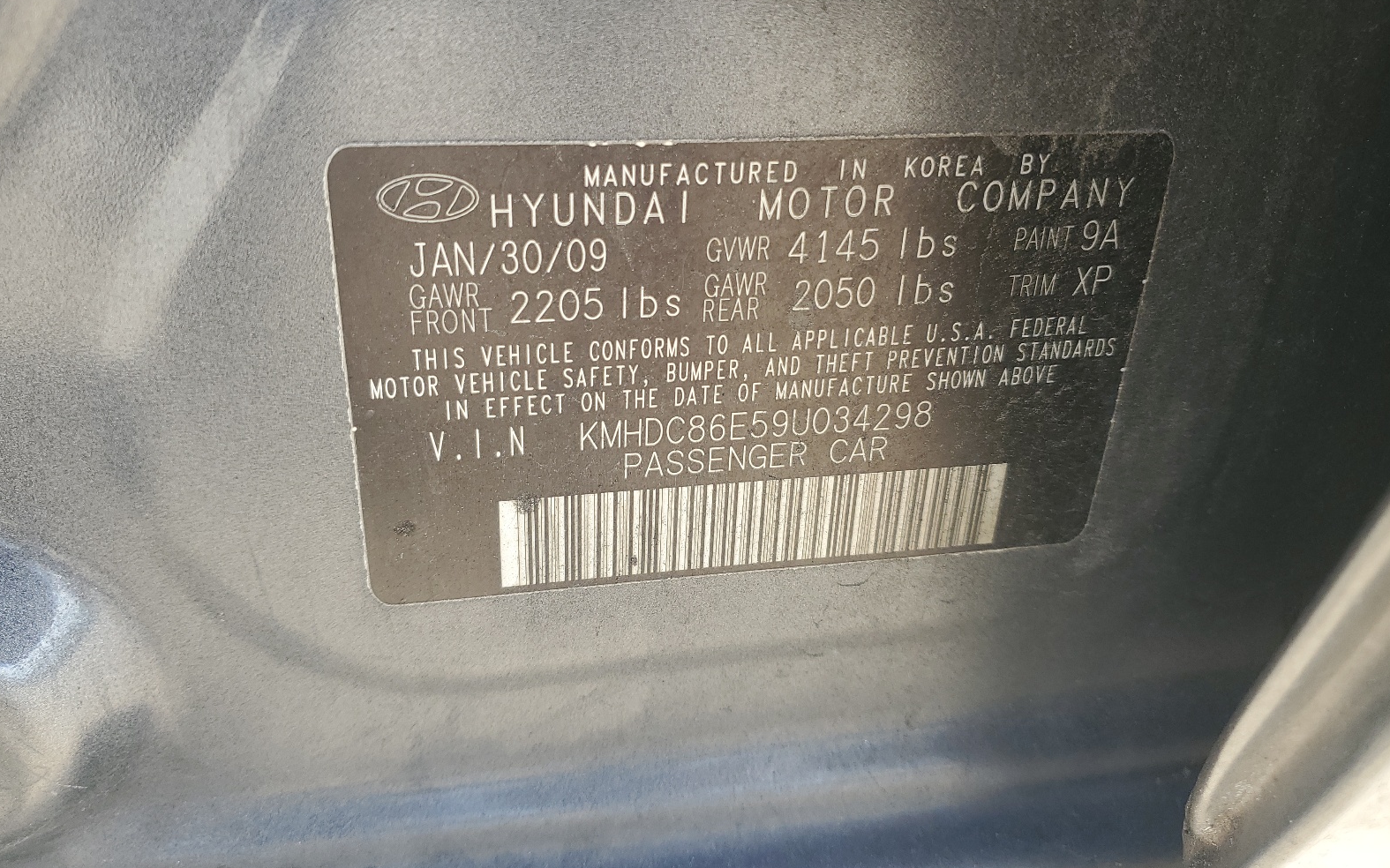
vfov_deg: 44.5
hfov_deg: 66.5
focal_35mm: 28
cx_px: 696
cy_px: 404
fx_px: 1061
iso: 50
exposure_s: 1/294
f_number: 1.5
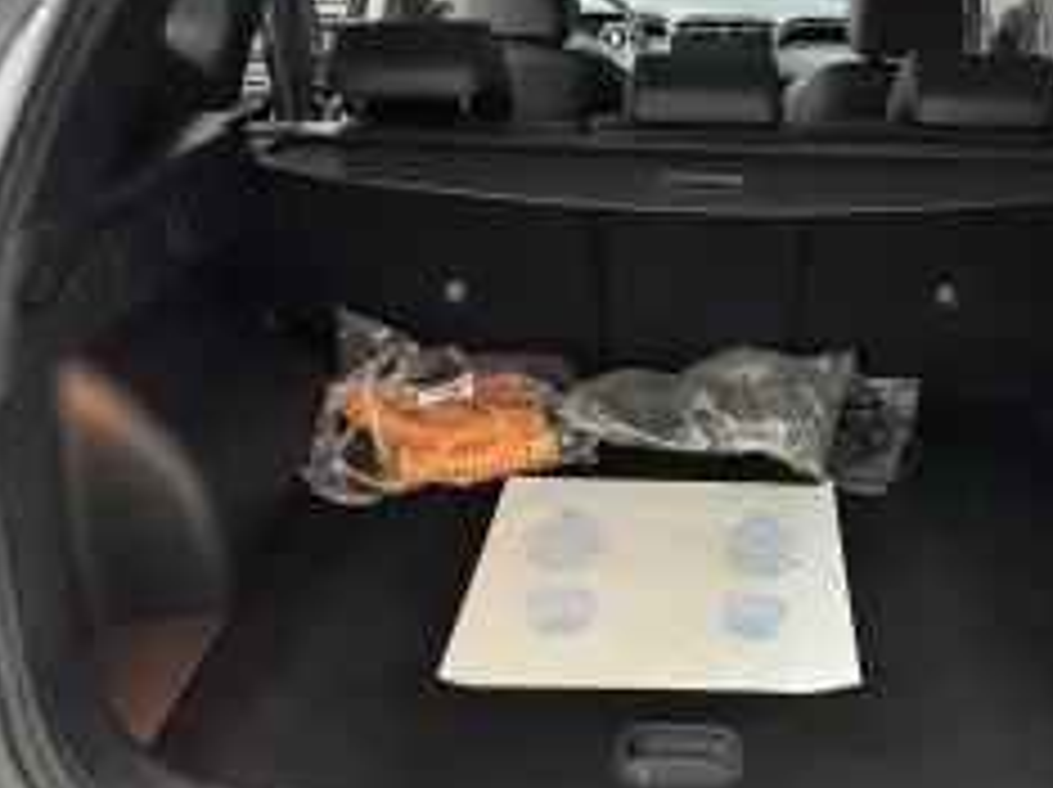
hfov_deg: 49.1
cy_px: 477
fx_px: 1124
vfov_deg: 38.4
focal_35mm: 37
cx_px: 724
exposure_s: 1/33
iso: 800
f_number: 1.78
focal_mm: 6.76
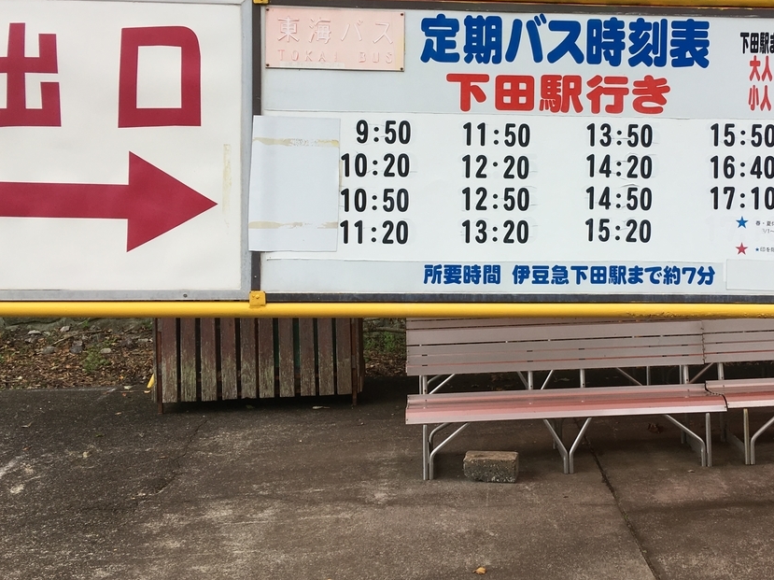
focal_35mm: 42
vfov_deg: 34.1
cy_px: 203
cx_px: 506
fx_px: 939
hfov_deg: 44.3
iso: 25
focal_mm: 4.15
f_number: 2.2
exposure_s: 1/359
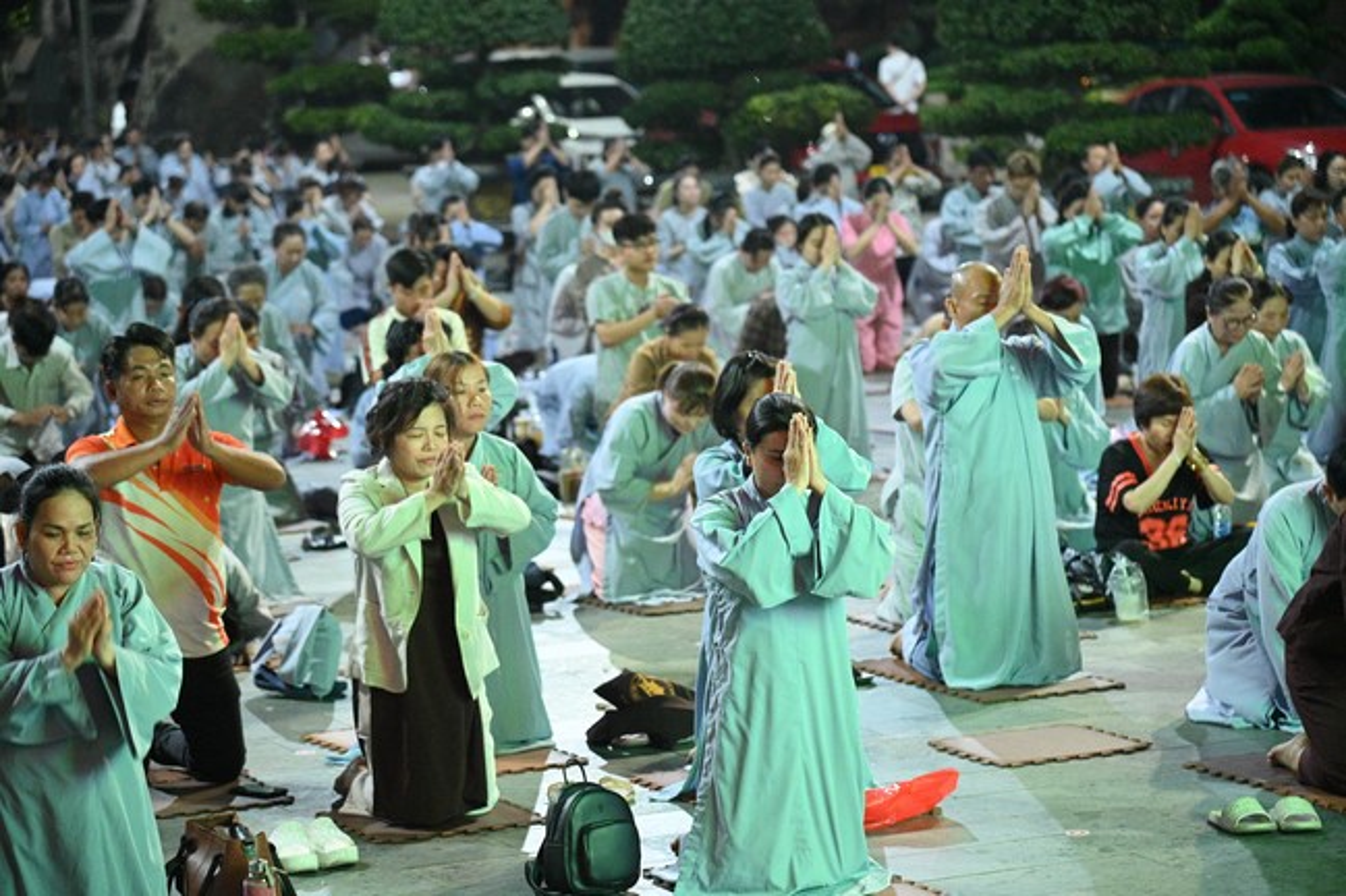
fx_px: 4185
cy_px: 448
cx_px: 673
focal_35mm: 112
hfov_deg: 18.3
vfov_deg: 12.2
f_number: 4.5
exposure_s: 1/125
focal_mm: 112
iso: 16000
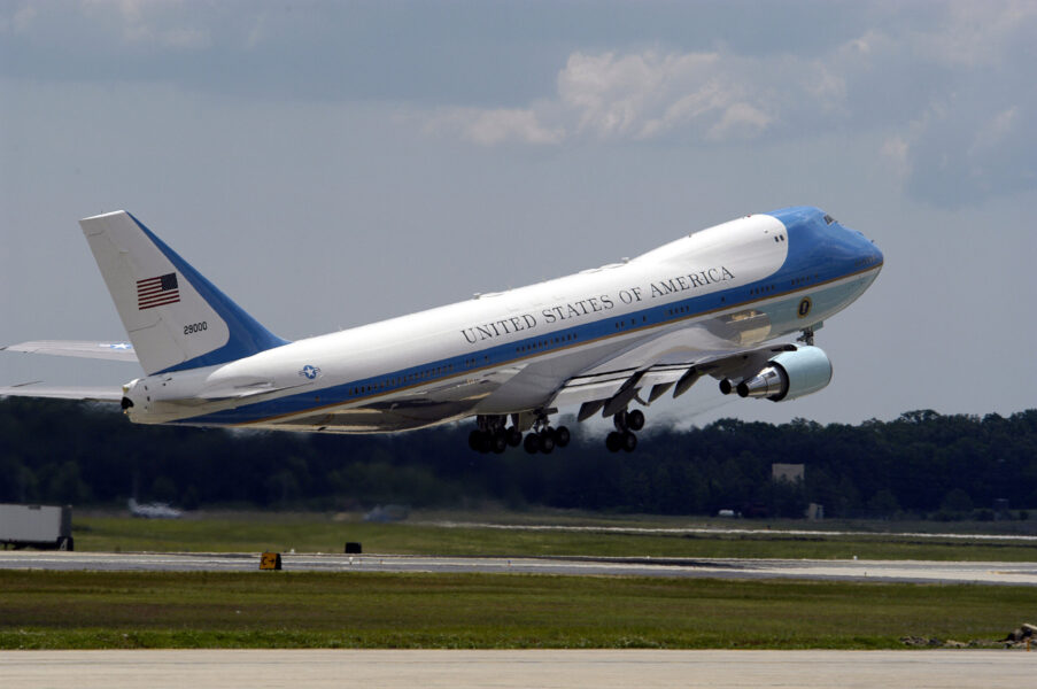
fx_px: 10359
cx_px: 518
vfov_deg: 3.8
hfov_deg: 5.7
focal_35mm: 360
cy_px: 344
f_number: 8
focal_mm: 240
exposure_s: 1/1000
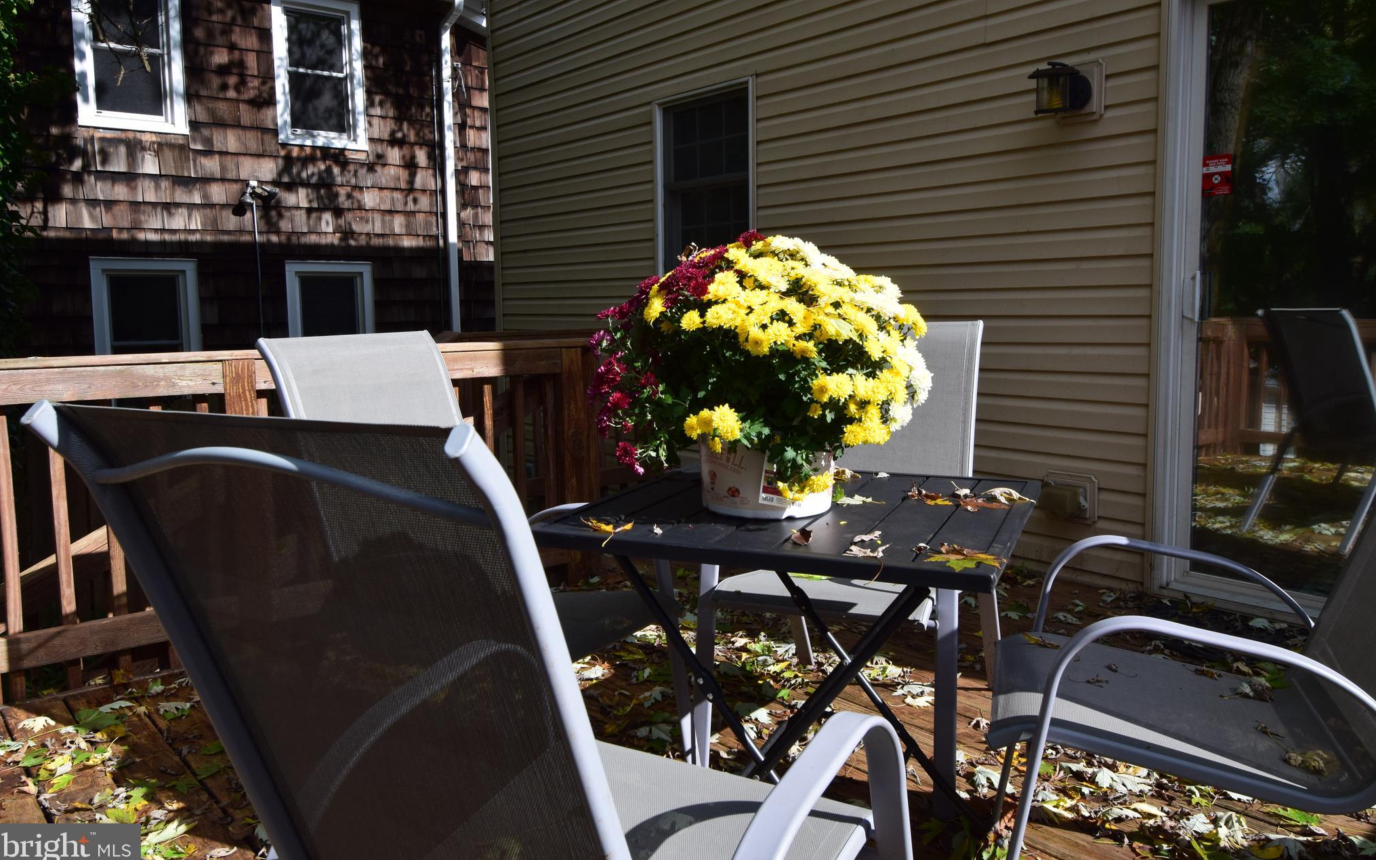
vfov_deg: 34.4
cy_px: 410
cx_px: 684
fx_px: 1387
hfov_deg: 52.8
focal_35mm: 37
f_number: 11
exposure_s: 1/400
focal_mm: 24
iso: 400
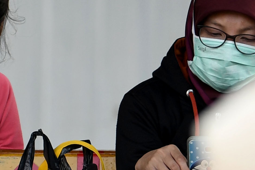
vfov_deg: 1.4
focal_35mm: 970
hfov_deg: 2.1
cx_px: -169
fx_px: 6869
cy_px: 60
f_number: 2.8
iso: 200
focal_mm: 110
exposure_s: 1/640
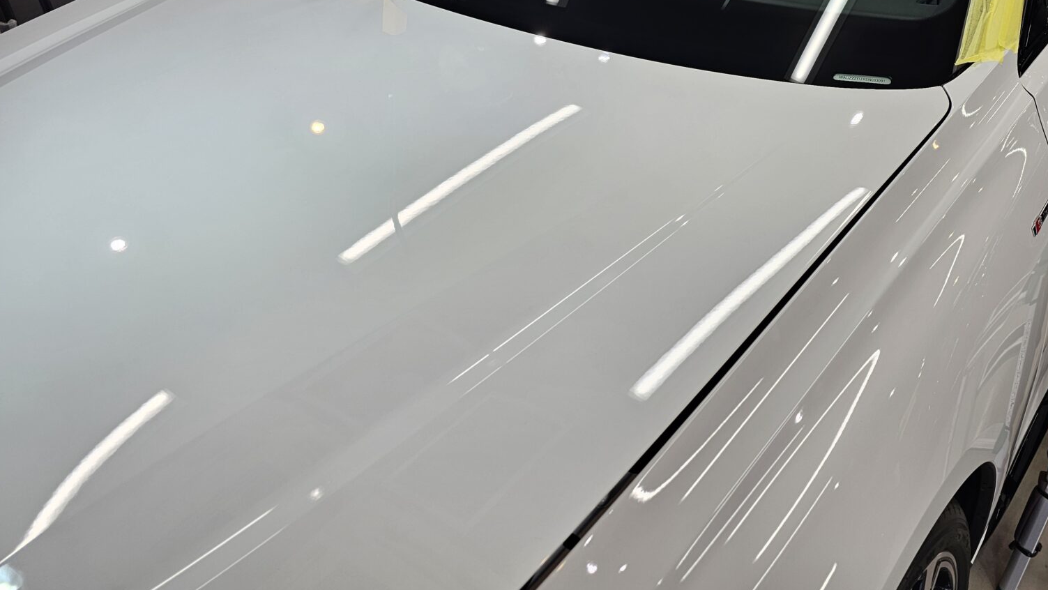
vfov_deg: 35.4
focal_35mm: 32
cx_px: 664
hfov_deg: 60.1
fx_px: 889
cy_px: 113
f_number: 1.7
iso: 40
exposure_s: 1/100
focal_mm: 6.3
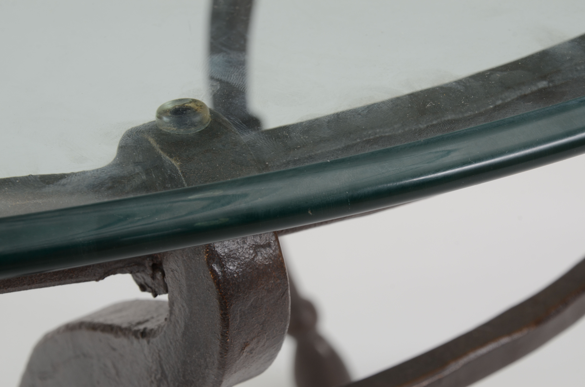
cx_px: 292
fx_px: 1946
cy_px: 194
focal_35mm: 120
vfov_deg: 11.4
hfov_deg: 17.1
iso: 200
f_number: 11
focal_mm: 80
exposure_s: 1/125
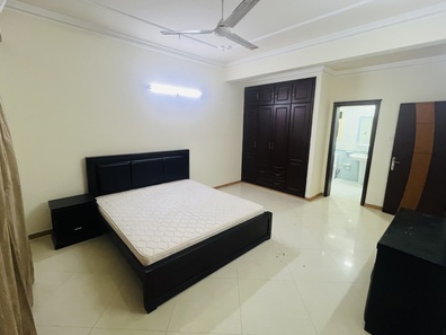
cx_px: 218
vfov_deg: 81.7
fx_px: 193
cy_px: 161
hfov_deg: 98.2
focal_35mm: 15
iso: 320
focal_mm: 1.57
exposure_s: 1/50
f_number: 1.8
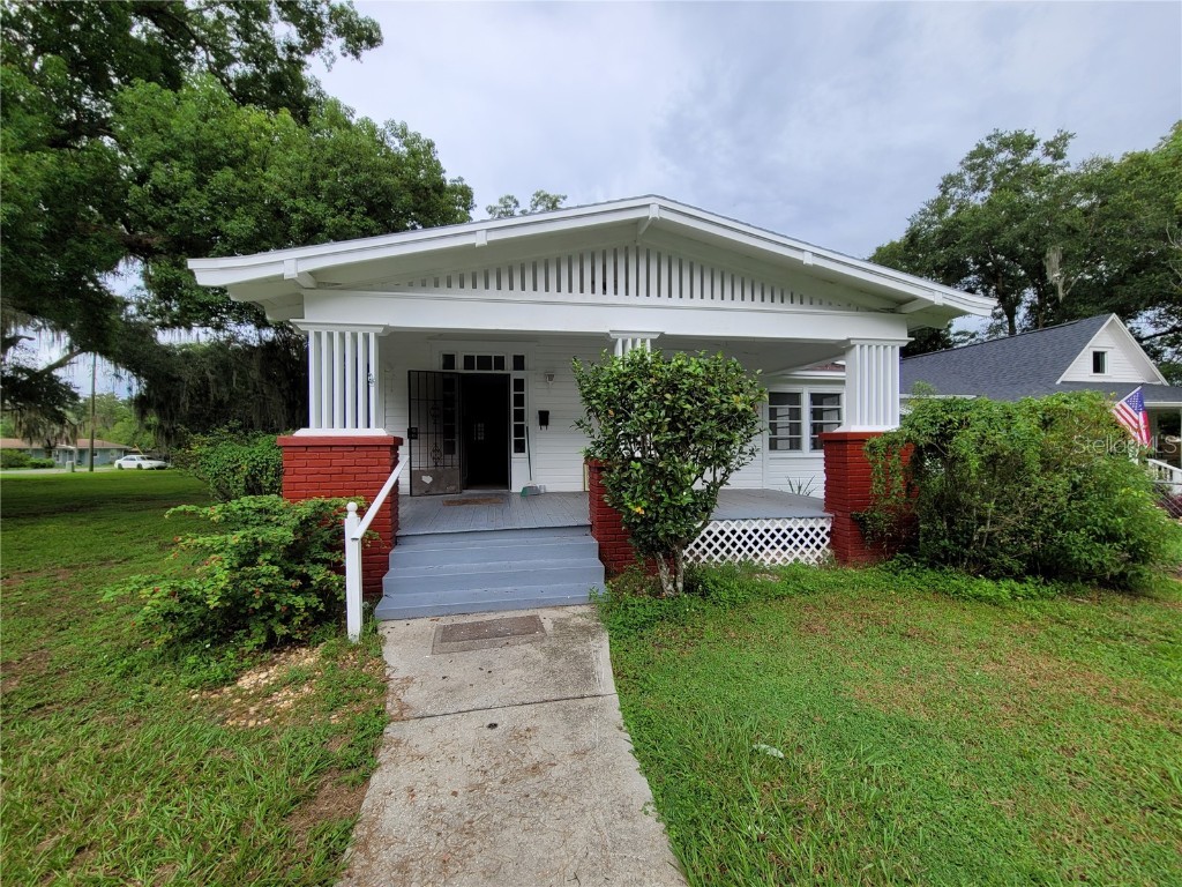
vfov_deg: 89.9
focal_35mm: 13
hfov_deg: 106.2
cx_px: 591
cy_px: 444
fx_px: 444
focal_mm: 2.2
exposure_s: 1/479
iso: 50
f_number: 2.2
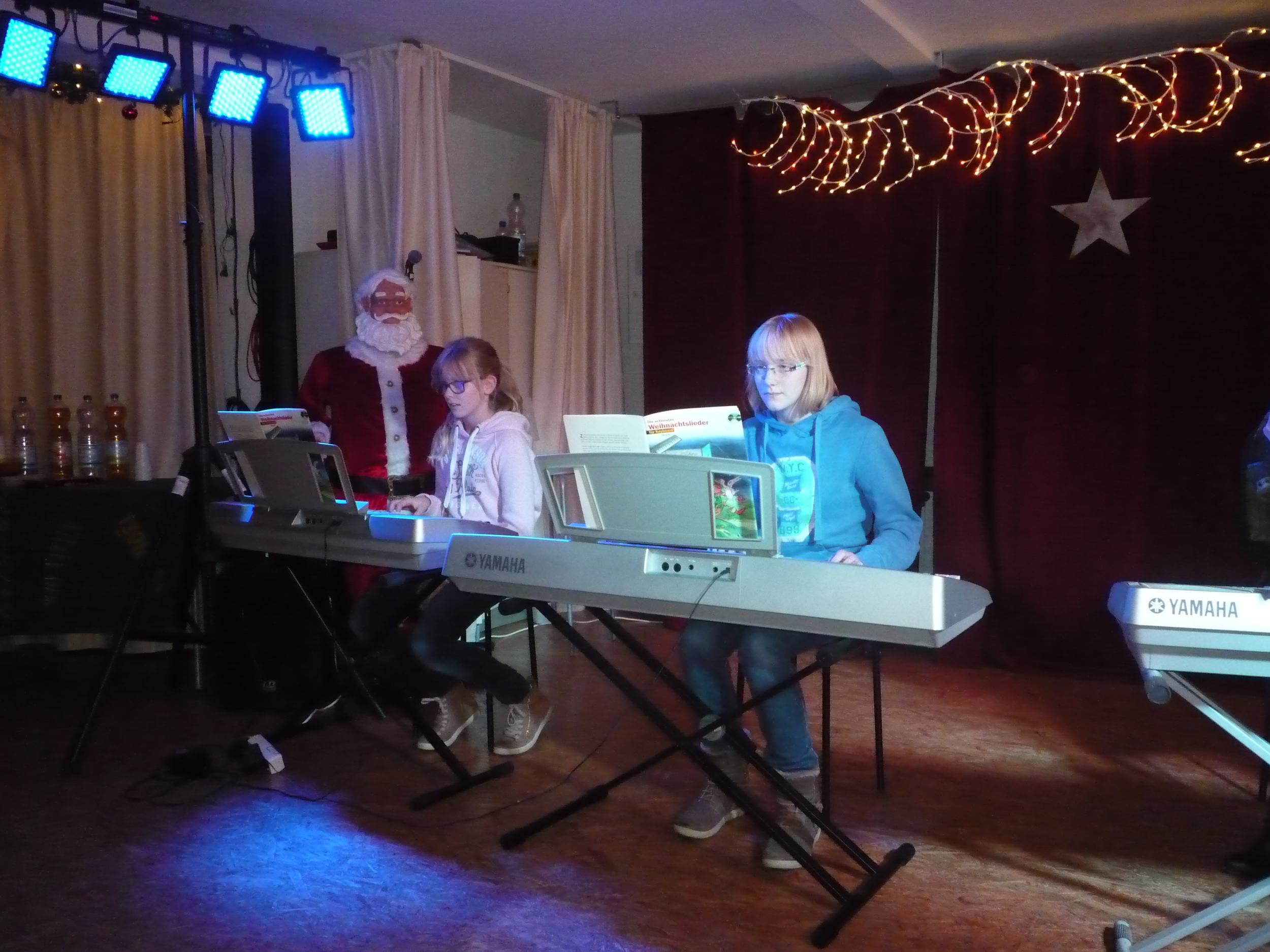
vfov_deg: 45.4
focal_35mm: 31
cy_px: 476
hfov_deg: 58.4
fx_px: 1137
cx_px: 635
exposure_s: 1/30
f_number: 3.3
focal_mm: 5.3
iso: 800
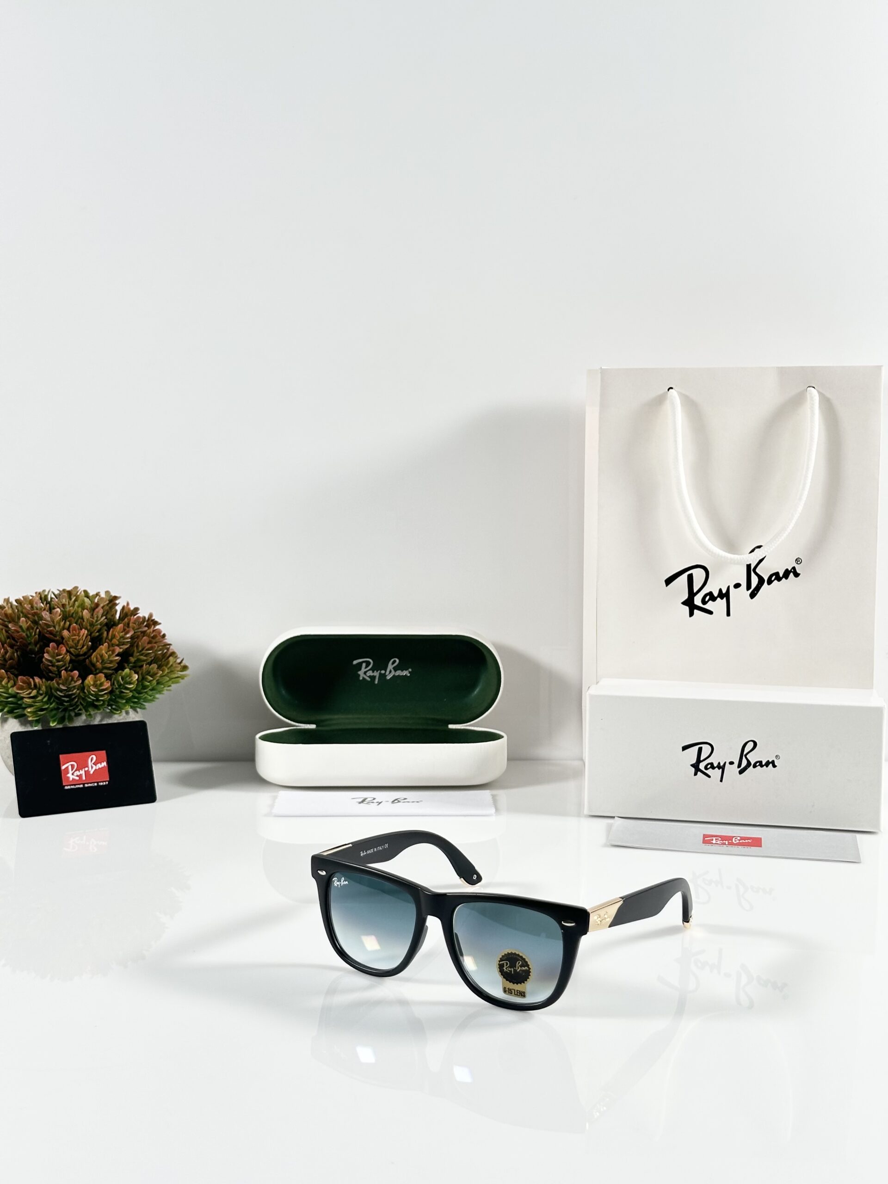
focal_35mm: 48
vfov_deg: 39.7
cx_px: 444
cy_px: 592
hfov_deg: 30.3
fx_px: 1642
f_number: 1.78
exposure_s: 1/50
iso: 50
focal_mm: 6.86
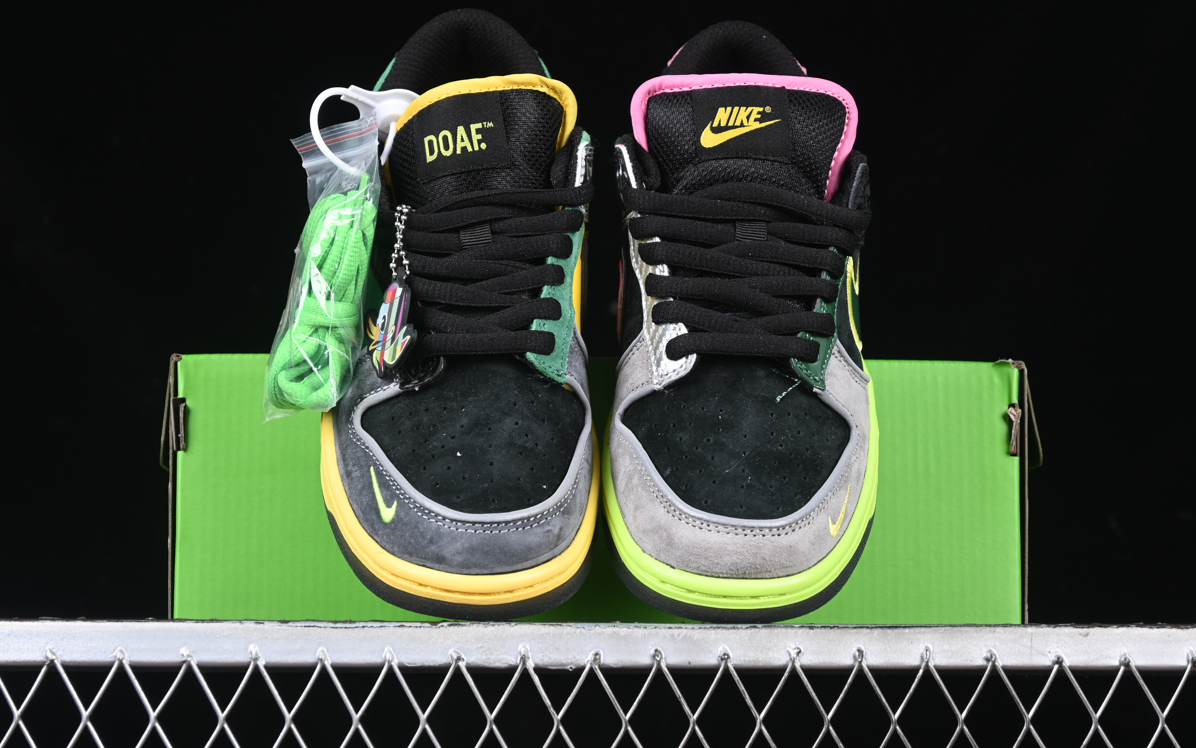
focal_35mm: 77
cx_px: 595
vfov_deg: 16.9
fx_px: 2510
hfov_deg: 26.8
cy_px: 372
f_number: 6.3
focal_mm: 50
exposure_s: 1/60
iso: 160
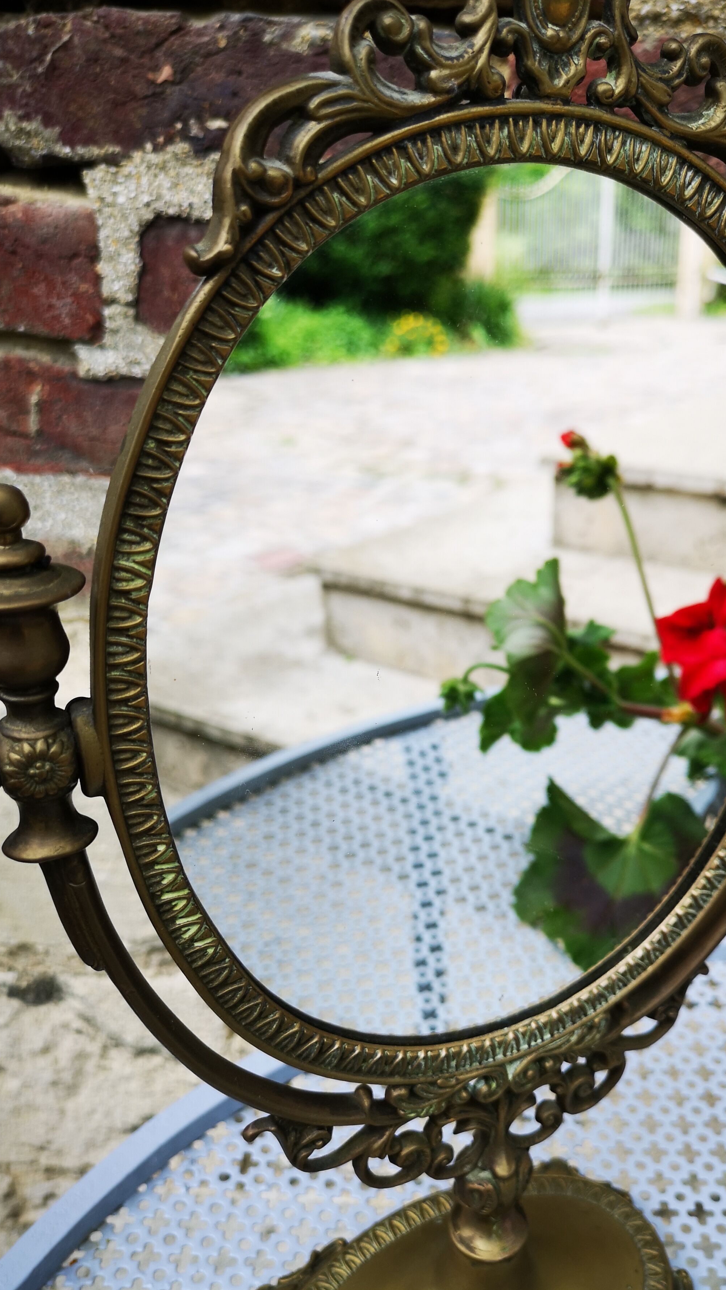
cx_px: 477
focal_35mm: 30
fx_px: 1027
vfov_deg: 64.3
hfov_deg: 38.6
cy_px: 653
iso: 64
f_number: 1.8
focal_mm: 5.58
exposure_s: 1/100
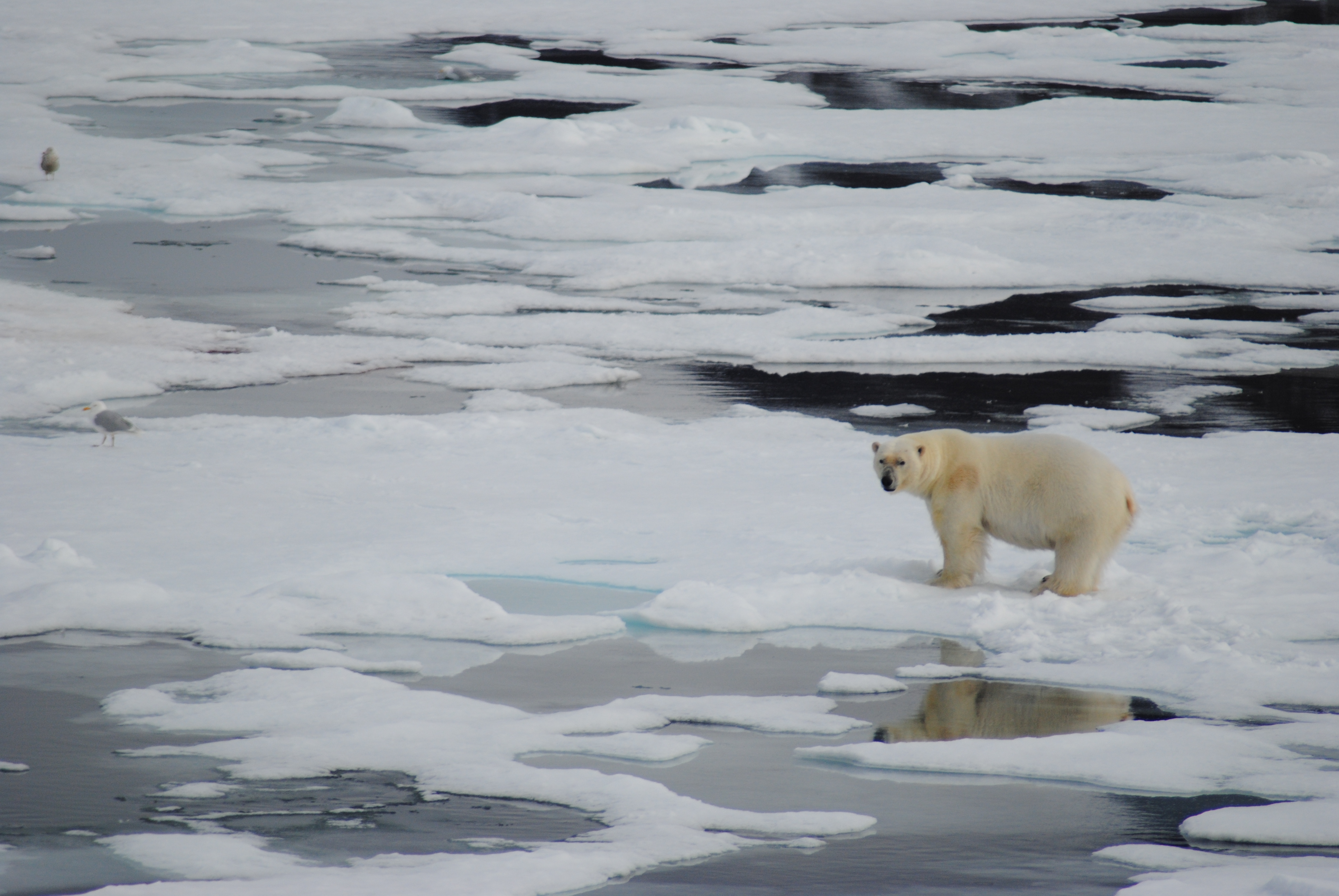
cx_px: 670
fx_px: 16758
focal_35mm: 450
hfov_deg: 4.6
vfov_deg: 3.1
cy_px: 448
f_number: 5.6
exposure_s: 1/2000
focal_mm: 300
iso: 200
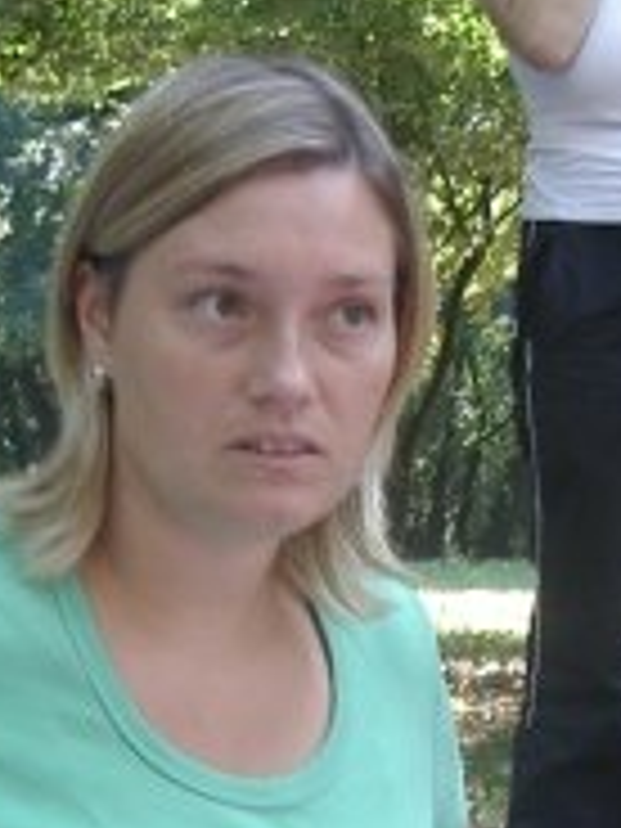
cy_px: 826
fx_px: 2464
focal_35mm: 103
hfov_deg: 14.3
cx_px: 122
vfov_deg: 18.6
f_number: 2.6
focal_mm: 5.8
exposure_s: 1/60
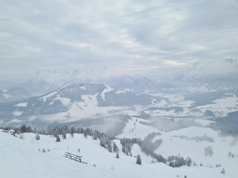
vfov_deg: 53.1
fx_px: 179
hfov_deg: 67.3
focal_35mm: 26
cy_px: 89
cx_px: 119
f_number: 1.8
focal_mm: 5.4
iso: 50
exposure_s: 1/1216
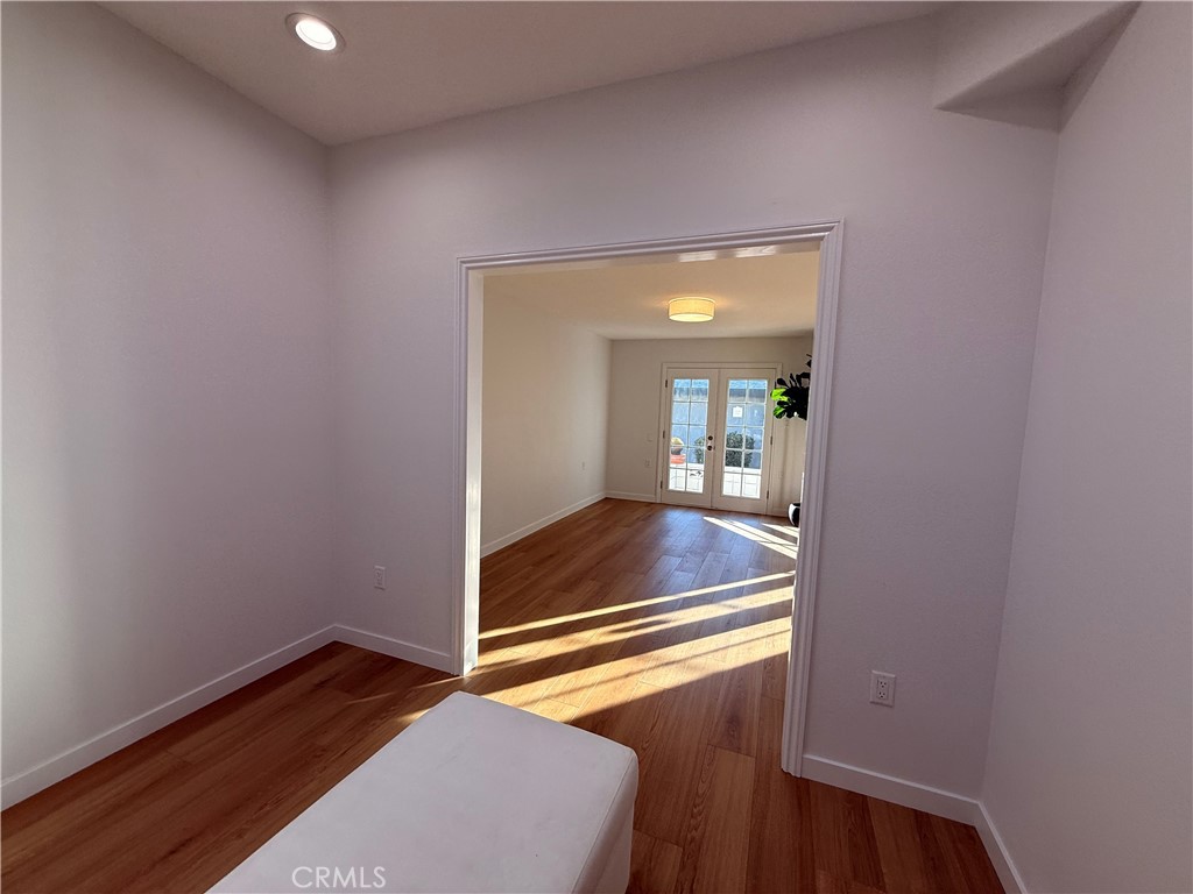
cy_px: 447
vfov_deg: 85.7
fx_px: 482
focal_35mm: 14
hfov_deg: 102.1
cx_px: 596
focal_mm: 2.22
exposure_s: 1/242
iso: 64
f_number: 2.2
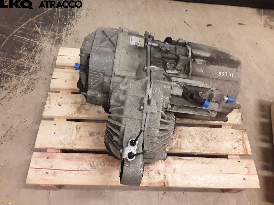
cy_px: 102
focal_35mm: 28
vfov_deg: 49.7
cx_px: 137
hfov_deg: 63.4
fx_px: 222
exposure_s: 1/50
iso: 100
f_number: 1.9
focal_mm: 2.91
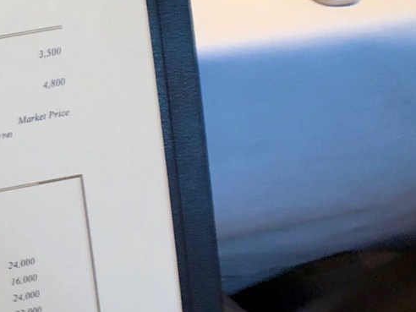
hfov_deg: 19.3
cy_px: 221
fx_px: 1094
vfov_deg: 16.2
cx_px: -171
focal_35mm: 91
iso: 50
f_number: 1.8
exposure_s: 1/15
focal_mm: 4
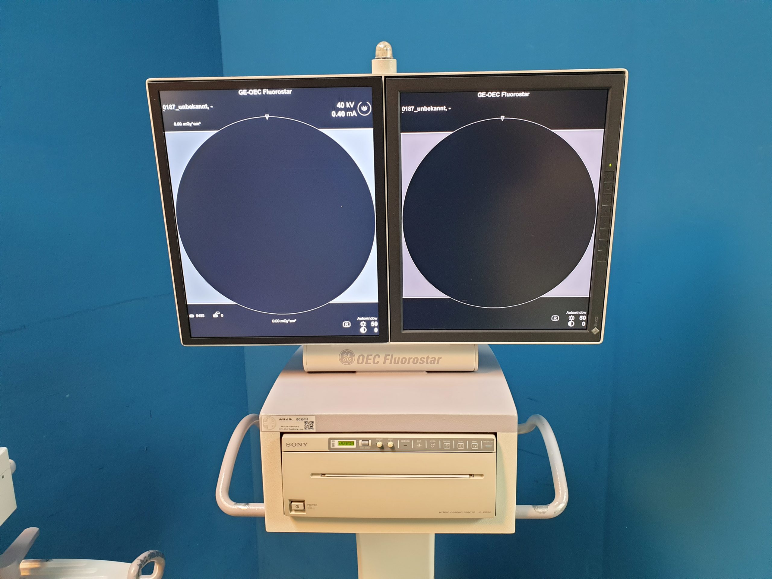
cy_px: 290
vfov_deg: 53.1
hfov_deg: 67.3
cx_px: 386
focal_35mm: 26
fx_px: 580
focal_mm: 4.3
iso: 250
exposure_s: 1/36
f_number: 2.4
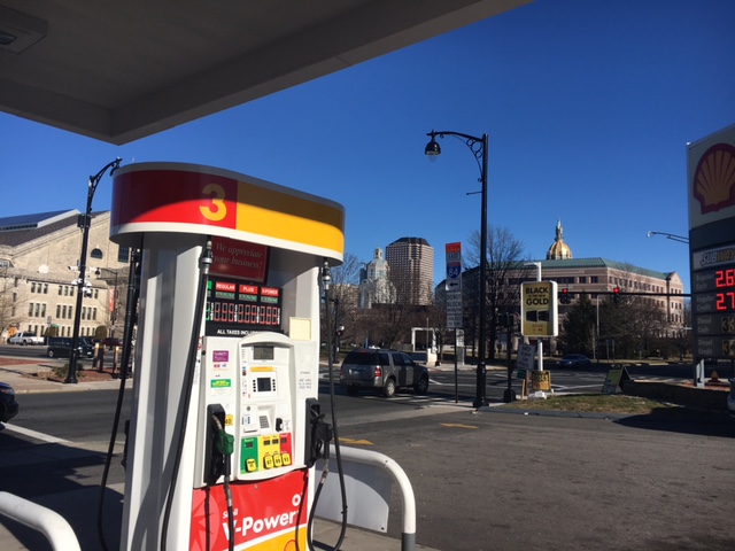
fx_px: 616
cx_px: 368
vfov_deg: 48.2
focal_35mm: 29
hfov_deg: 61.7
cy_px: 276
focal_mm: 4.15
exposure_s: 1/2747
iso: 25
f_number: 2.2
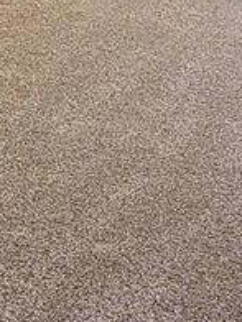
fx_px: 1482
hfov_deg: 8.9
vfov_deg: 12.4
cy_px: 126
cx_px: -193
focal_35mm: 159
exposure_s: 1/59
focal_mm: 5.4
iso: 250
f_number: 1.8
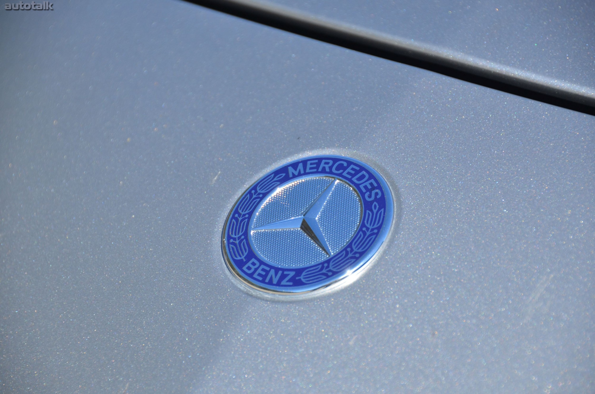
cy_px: 197
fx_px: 3711
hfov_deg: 9.2
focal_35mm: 225
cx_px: 298
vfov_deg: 6.1
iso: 400
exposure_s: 1/1000
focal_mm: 150
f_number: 5.6
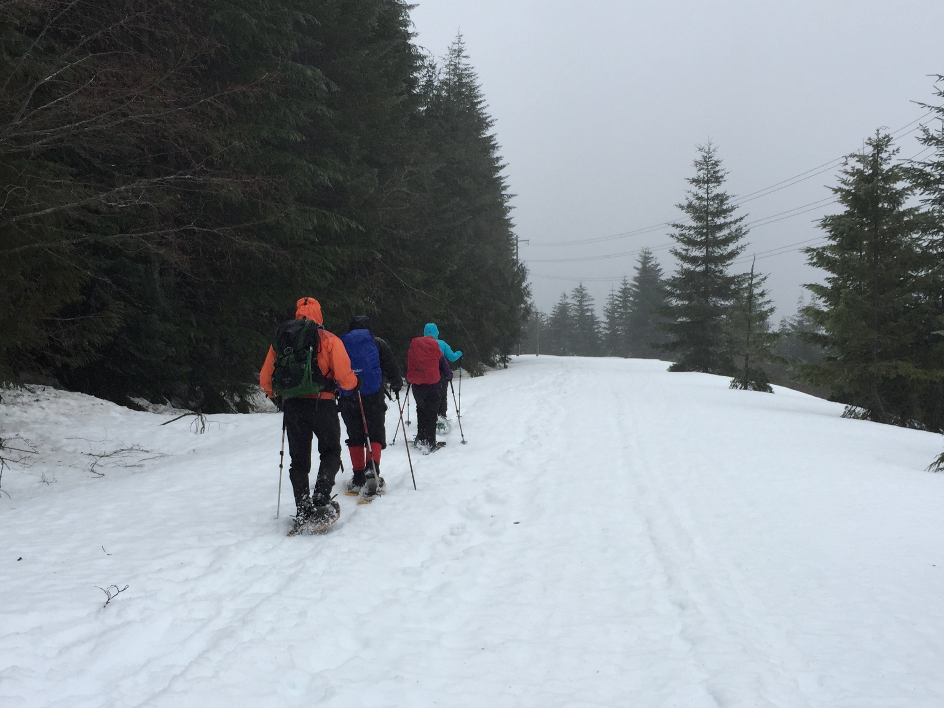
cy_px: 354
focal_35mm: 29
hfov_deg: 61.7
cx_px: 472
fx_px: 791
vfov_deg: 48.2
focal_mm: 4.15
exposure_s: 1/344
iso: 32
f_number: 2.2
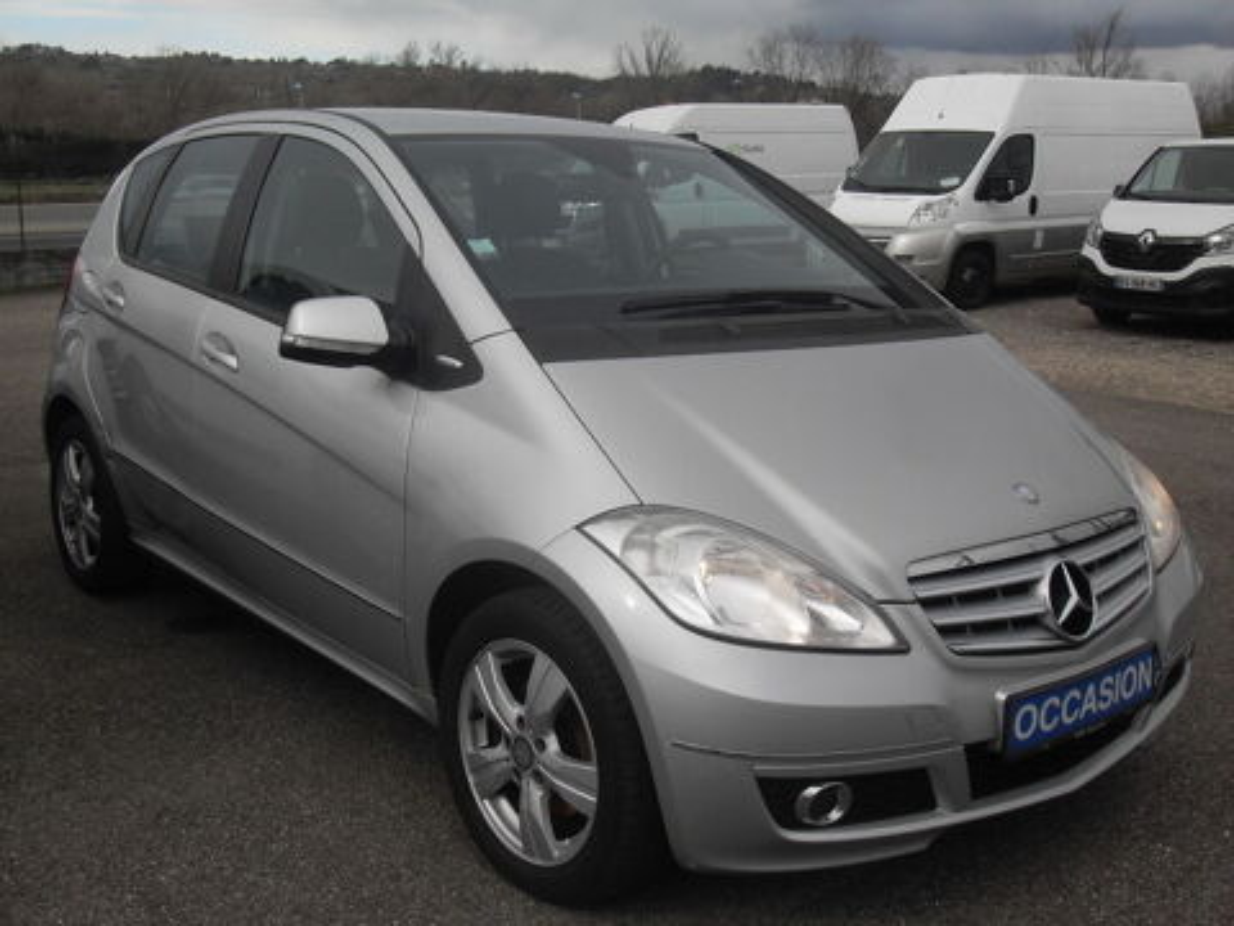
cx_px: 617
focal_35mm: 37
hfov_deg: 50.1
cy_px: 463
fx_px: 1319
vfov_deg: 38.7
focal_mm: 6.3
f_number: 8.9
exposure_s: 1/90
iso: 80
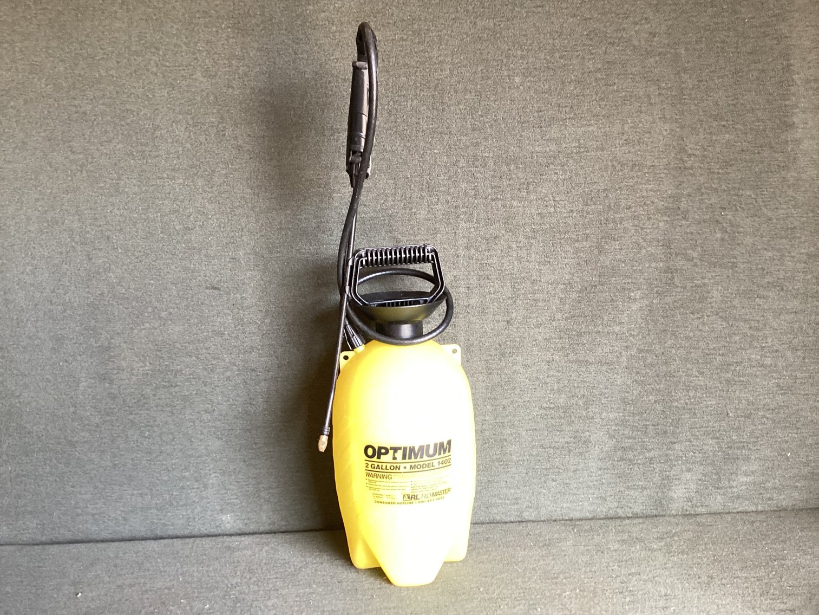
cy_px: 308
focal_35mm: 31
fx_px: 734
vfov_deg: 45.4
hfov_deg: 58.3
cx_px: 410
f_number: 2.4
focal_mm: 3.3
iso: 160
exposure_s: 1/50
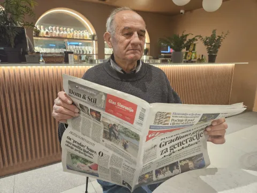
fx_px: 171
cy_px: 96
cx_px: 128
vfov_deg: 58.9
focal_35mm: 23
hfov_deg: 73.9
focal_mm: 5.4
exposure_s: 1/50
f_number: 1.8
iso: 500
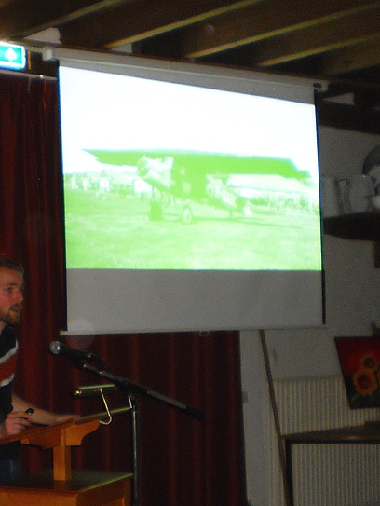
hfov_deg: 27.4
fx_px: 775
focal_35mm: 53
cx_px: 129
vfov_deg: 35.8
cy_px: 332
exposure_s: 1/30
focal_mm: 6.3
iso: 800
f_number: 3.1
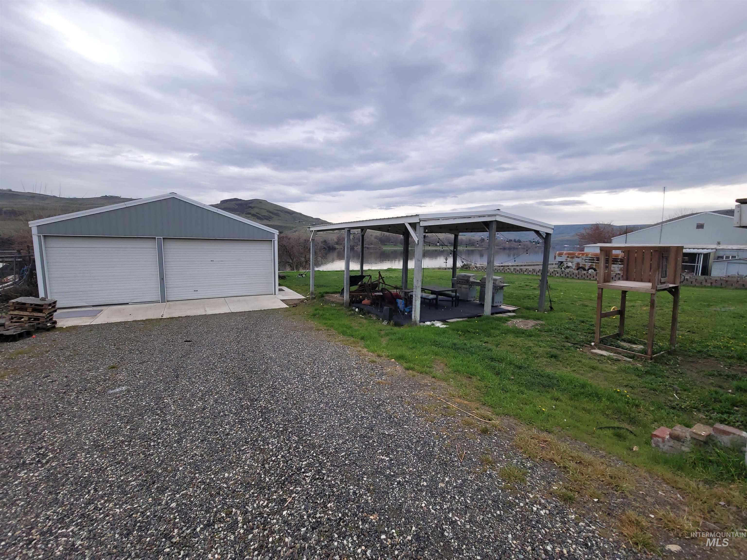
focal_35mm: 13
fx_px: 281
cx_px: 374
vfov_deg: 89.9
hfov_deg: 106.2
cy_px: 280
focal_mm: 2.2
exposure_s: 1/324
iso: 64
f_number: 2.2
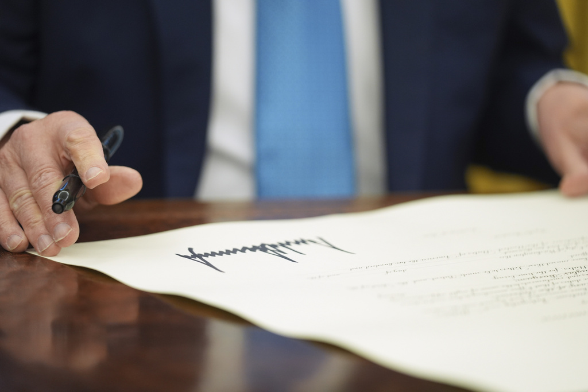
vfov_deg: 11.0
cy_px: 196
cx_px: 294
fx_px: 2042
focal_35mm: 125
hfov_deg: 16.4
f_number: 2.8
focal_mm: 125
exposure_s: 1/500
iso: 2000
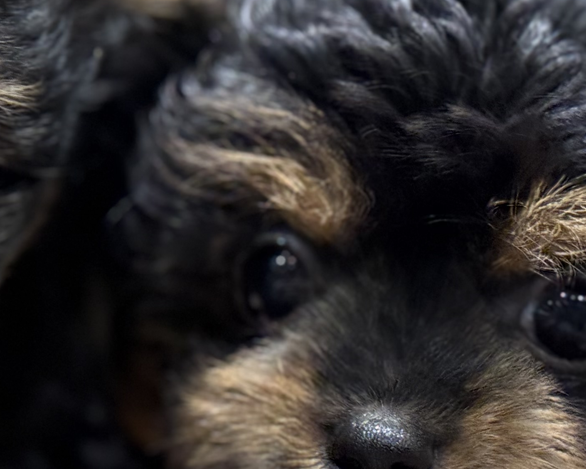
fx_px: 2324
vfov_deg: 11.5
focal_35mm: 134
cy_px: 91
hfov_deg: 14.0
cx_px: -112
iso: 200
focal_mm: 6.76
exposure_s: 1/120
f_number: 1.78
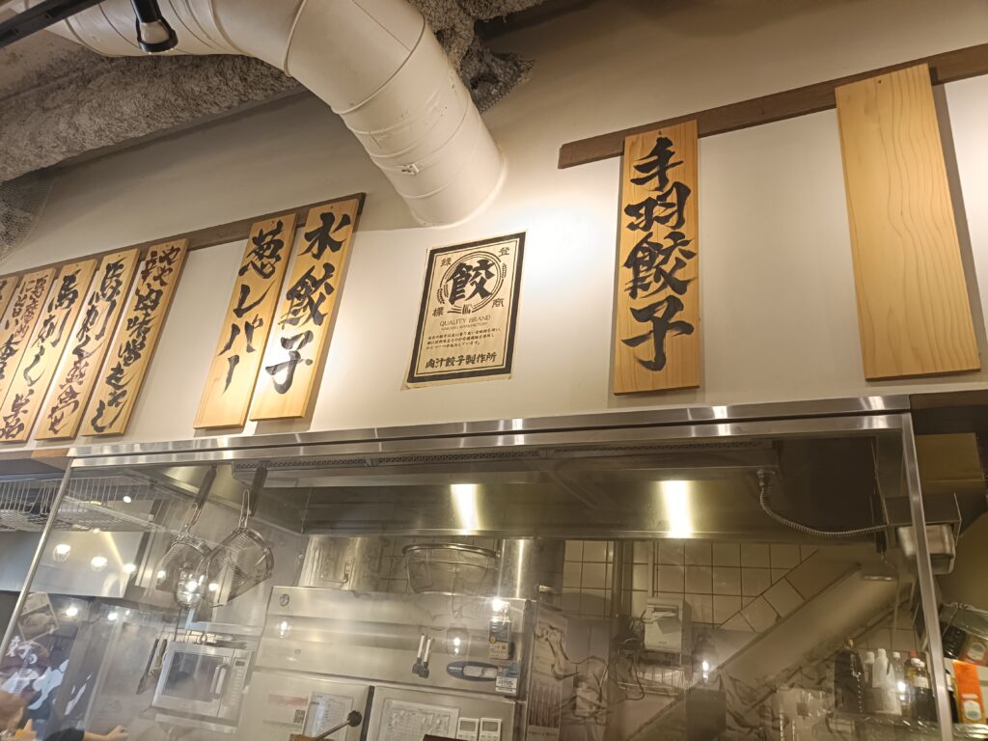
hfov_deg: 69.4
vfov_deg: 54.9
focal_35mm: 25
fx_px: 714
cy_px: 370
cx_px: 494
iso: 800
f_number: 1.7
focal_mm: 4.7
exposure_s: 1/50
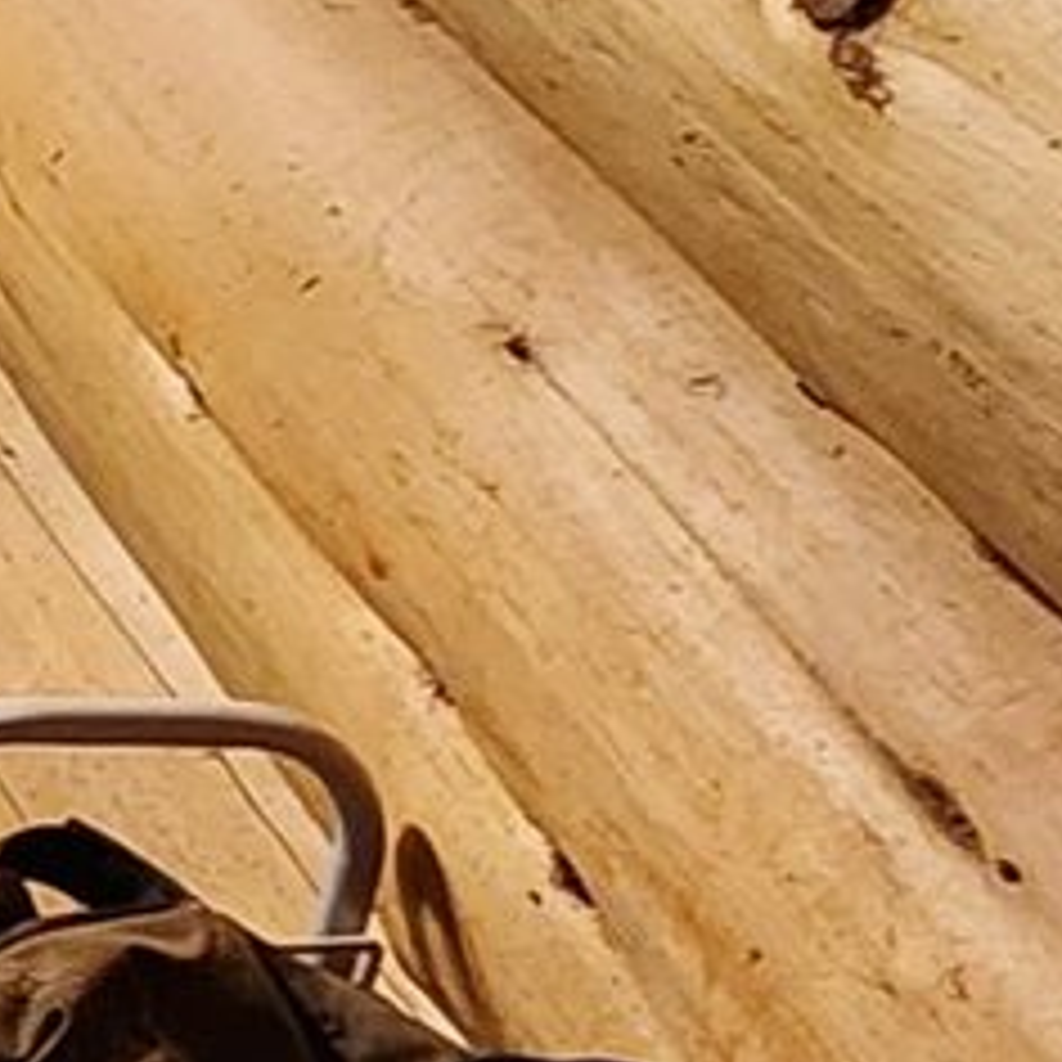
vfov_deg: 15.3
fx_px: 3888
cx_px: -2016
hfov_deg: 11.0
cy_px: -14
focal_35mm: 112
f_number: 2.2
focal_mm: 2.2
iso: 320
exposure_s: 1/40
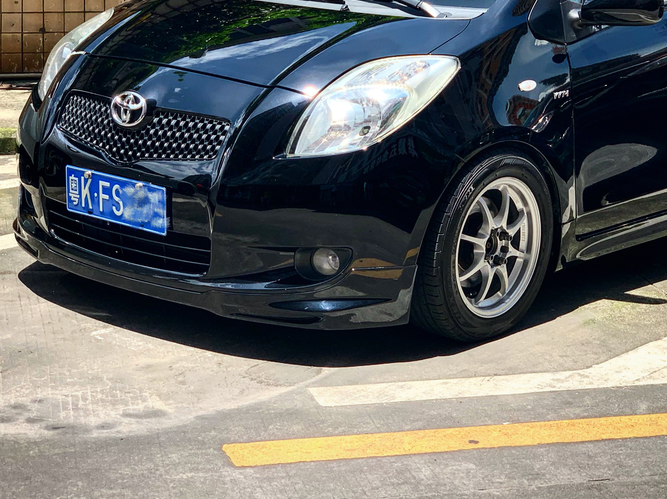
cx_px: 386
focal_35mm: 96
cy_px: 55
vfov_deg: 15.2
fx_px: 1849
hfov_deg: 20.4
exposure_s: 1/428
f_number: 2.4
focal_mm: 6
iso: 16
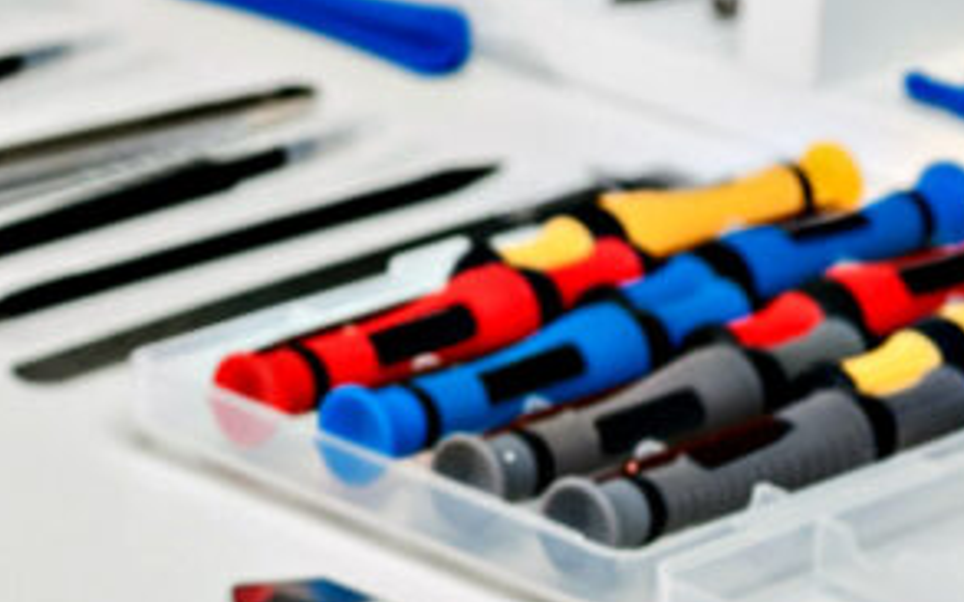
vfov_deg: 6.6
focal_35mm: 199
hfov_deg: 10.4
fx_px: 5227
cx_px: -69
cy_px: 666
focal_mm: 56
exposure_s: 1/250
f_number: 8
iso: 200
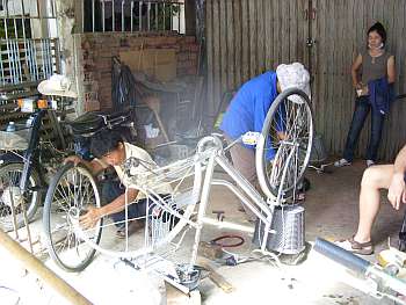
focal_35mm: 38
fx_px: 446
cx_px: 203
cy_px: 152
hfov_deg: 48.9
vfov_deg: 37.8
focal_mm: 6.3
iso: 400
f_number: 2.8
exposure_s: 1/114
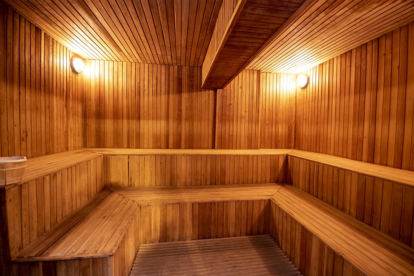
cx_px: 207
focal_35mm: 15
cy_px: 138
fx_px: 172
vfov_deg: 77.3
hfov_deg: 100.4
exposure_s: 1/2
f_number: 2.8
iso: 1000
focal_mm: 15
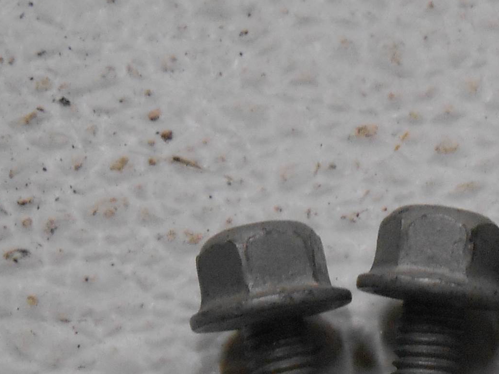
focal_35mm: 81
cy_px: 317
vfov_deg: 18.0
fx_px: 1168
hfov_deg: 23.5
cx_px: 448
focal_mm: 4.6
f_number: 3.5
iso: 400
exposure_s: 1/200
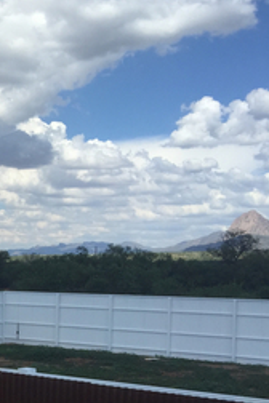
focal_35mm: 74
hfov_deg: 15.7
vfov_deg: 26.9
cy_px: 312
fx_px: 829
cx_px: -219
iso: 32
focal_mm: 4.15
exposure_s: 1/2326
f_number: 2.2
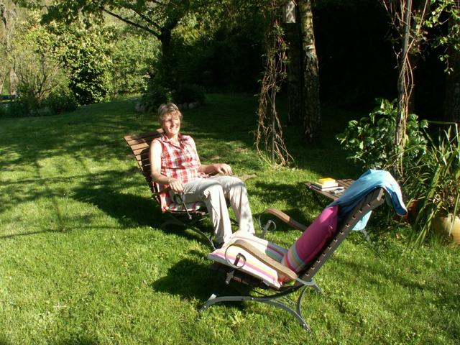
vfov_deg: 40.7
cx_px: 230
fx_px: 465
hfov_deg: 52.6
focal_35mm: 35
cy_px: 172
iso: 50
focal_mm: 5.86
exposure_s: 1/125
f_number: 5
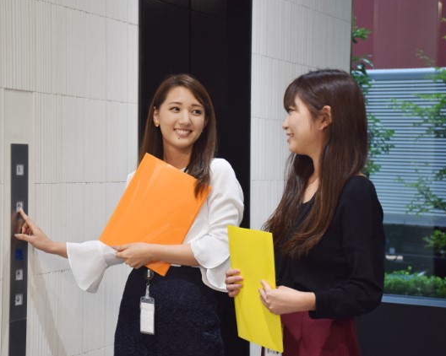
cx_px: 188
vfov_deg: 18.7
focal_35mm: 82
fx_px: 1082
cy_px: 178
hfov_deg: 23.3
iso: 250
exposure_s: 1/15
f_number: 4.5
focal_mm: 48
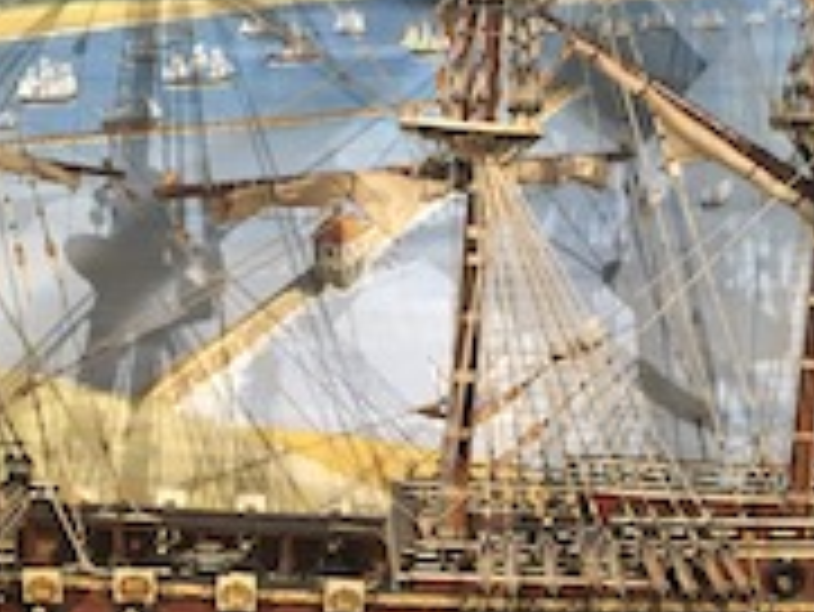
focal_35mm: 64
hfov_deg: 30.2
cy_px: 414
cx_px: 319
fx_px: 1506
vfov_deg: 22.8
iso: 200
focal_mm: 4.15
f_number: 2.2
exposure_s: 1/25
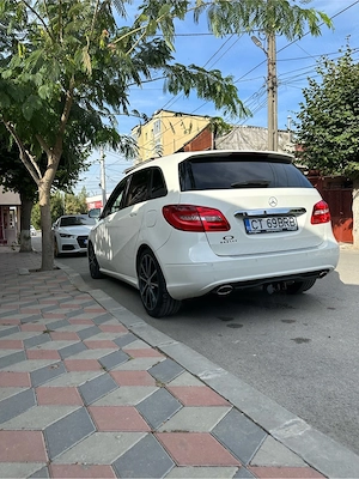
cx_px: 180
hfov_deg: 56.8
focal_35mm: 24
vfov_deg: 71.6
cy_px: 240
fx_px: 332
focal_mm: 6.86
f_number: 1.78
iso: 80
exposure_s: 1/2410
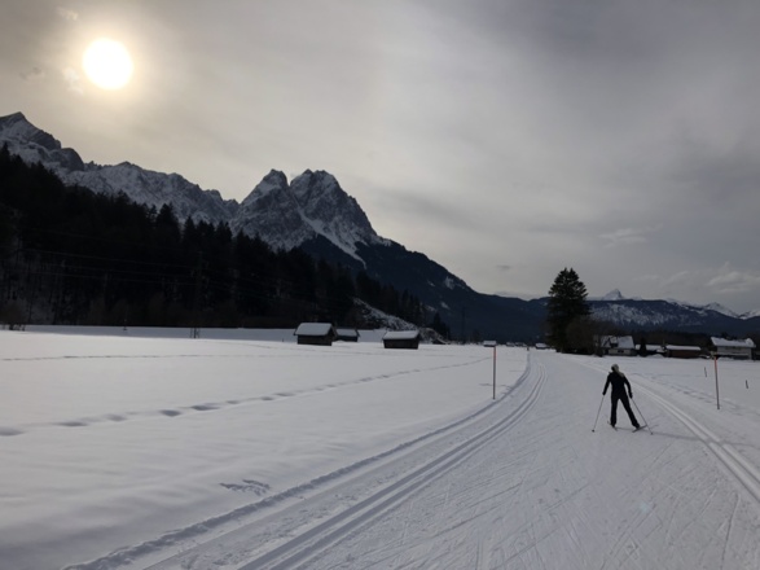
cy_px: 285
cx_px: 380
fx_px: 615
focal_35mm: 28
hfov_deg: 63.5
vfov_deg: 49.7
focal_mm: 3.99
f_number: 1.8
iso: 25
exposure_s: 1/8000
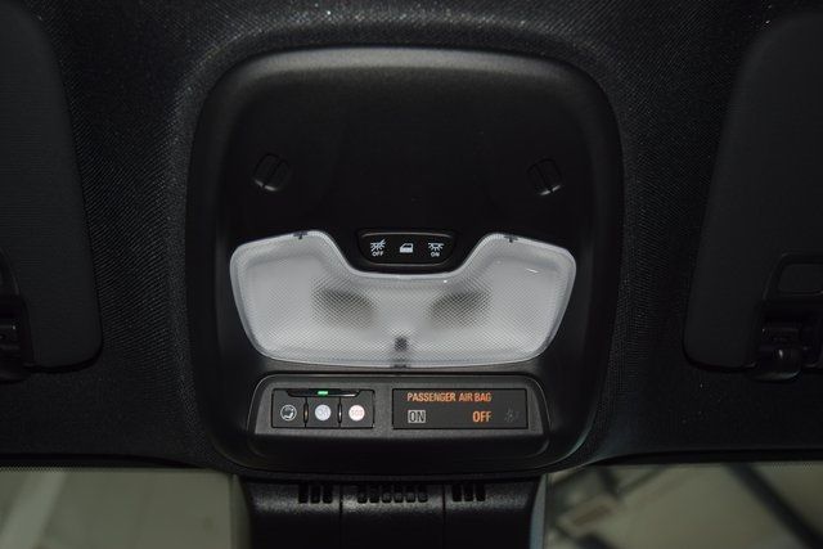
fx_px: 823
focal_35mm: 36
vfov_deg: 36.9
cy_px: 274
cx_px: 412
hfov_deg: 53.1
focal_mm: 24
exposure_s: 1/40
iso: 320
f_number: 3.8
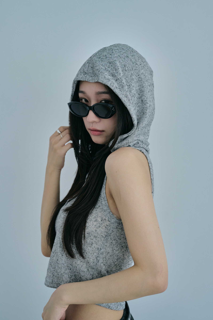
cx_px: 106
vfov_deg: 39.6
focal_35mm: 50
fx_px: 444
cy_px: 160
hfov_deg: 27.0
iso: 1250
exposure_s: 1/125
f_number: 4
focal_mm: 50
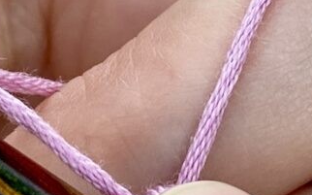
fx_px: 1794
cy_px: -126
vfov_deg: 6.1
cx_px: 265
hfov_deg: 9.9
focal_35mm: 211
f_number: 1.8
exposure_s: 1/121
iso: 32
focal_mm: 4.25
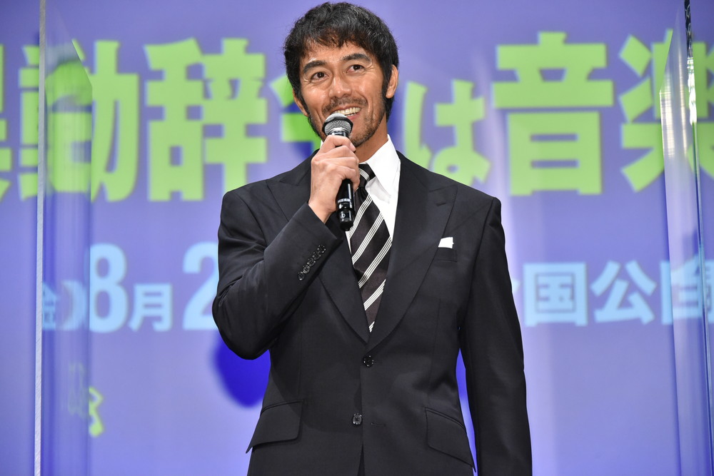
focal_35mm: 170
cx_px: 357
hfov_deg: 12.1
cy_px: 238
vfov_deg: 8.1
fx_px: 3372
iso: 3200
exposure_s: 1/250
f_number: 7.1
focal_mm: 170
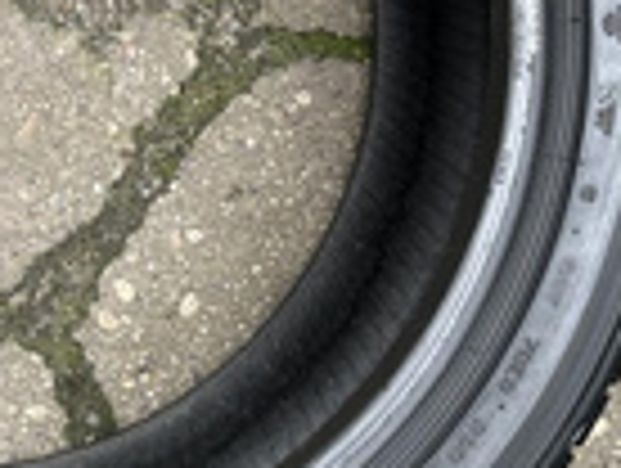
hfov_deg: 23.5
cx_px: -50
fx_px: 1402
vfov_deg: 18.6
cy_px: 45
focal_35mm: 78
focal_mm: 6.86
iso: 64
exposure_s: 1/125
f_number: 1.78
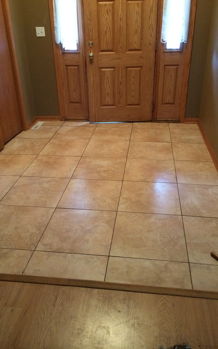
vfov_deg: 59.7
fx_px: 304
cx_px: 108
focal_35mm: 32
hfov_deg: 39.4
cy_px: 174
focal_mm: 4.12
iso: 320
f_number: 2.2
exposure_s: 1/15
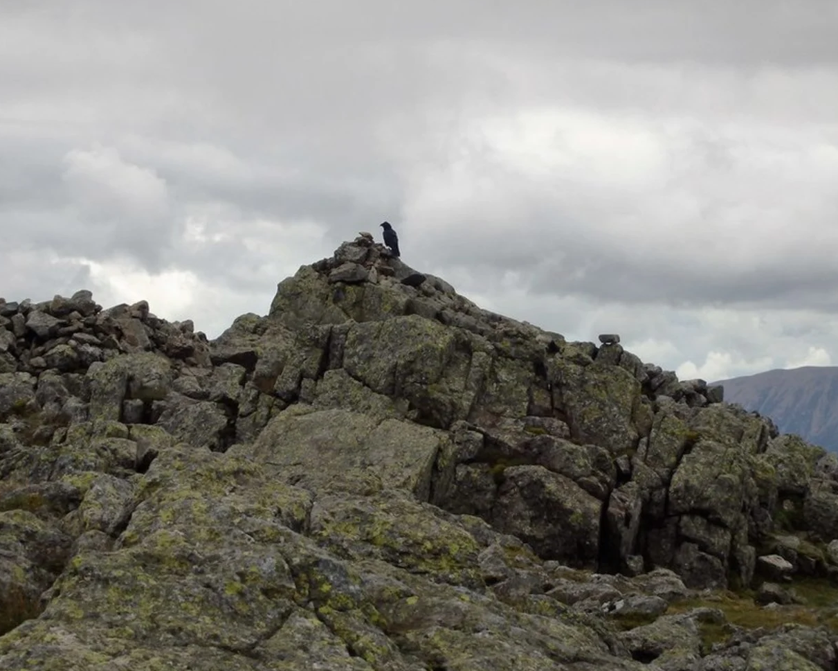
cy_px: 347
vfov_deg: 11.3
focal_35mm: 137
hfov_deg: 14.1
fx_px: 3398
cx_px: 436
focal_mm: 21.2
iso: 125
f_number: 5.5
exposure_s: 1/400
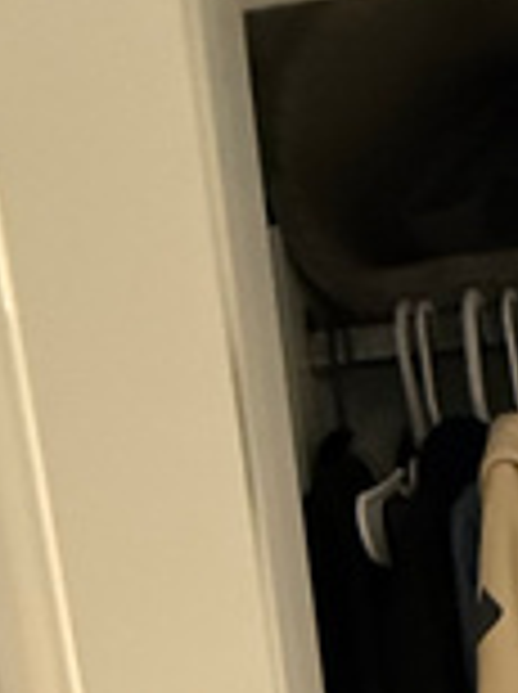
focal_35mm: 70
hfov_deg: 19.1
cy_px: 1444
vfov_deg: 17.7
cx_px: 703
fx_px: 1401
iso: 800
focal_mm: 2.22
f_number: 2.2
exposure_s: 1/60
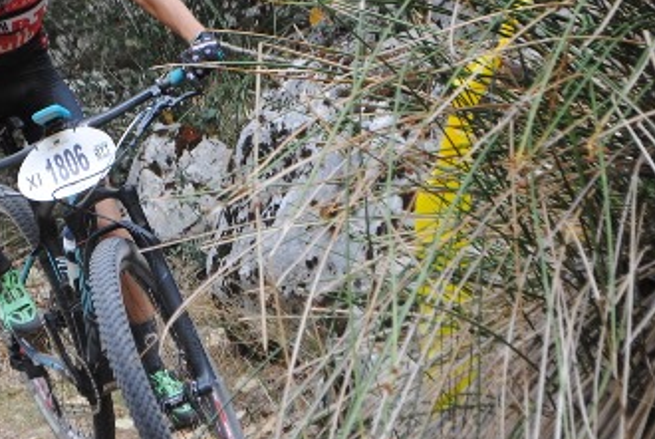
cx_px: 115
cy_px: 223
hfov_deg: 12.8
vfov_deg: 8.6
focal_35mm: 160
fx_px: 2914
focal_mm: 55
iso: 800
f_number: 5.6
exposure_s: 1/320
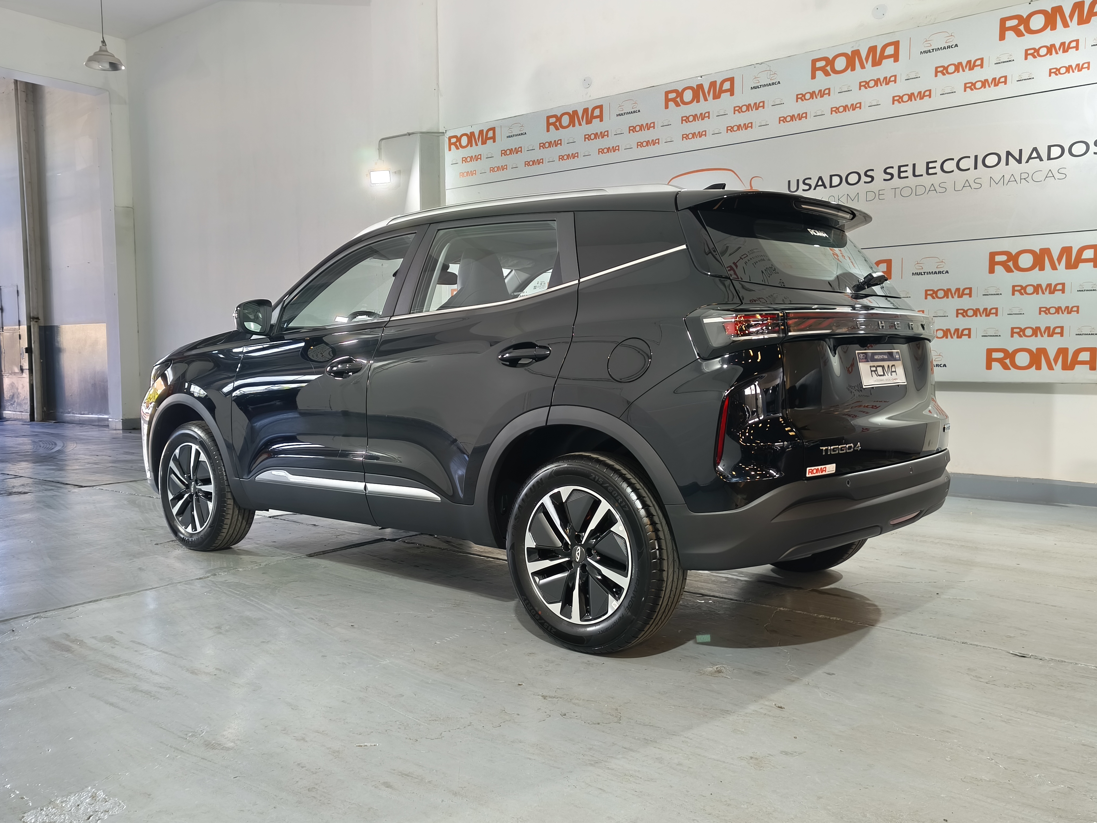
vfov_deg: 46.8
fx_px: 951
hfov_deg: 60.0
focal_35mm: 30
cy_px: 412
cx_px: 548
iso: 250
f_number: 1.7
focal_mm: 5.35
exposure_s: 1/33.3
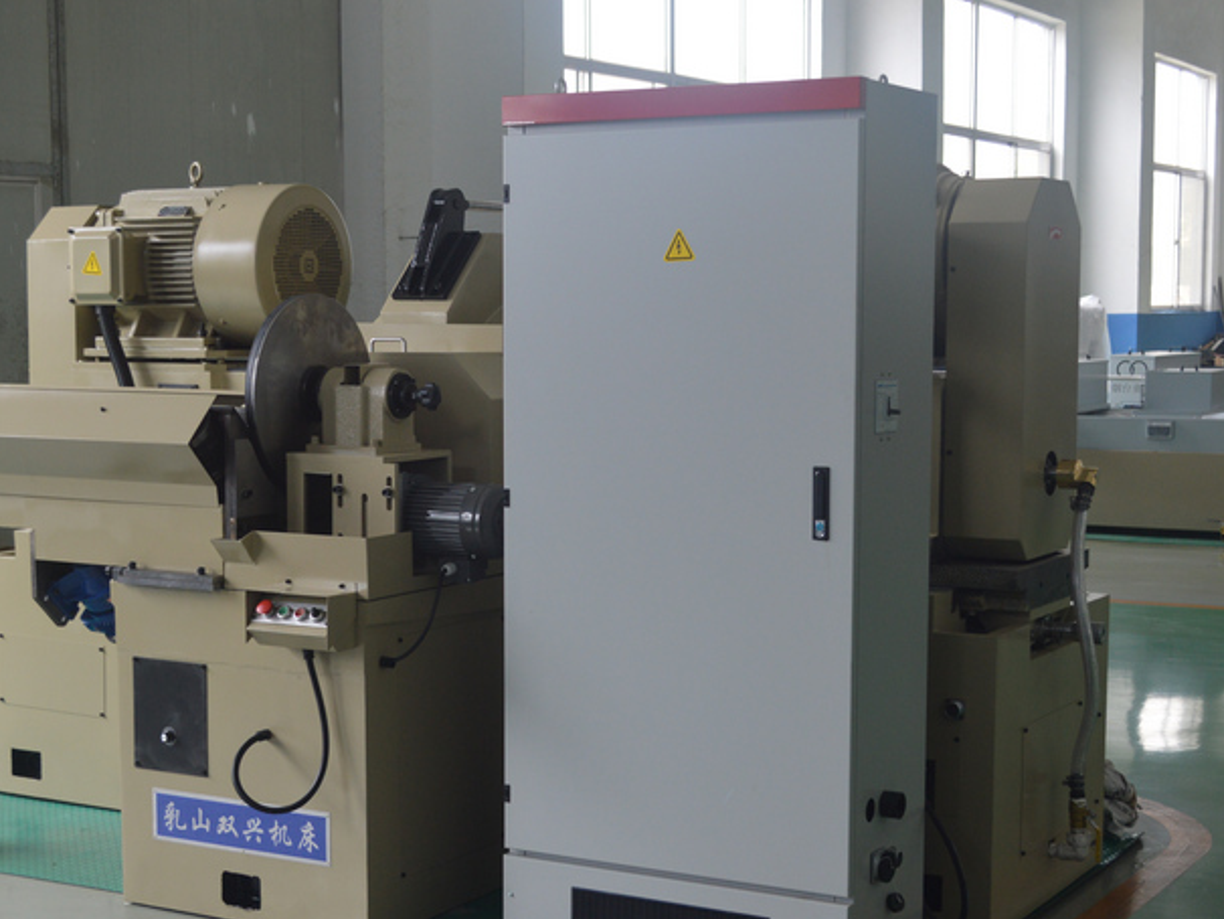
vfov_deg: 24.0
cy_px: 536
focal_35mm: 61
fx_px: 2157
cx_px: 564
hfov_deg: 31.7
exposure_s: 1/125
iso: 400
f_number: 5.6
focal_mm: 32
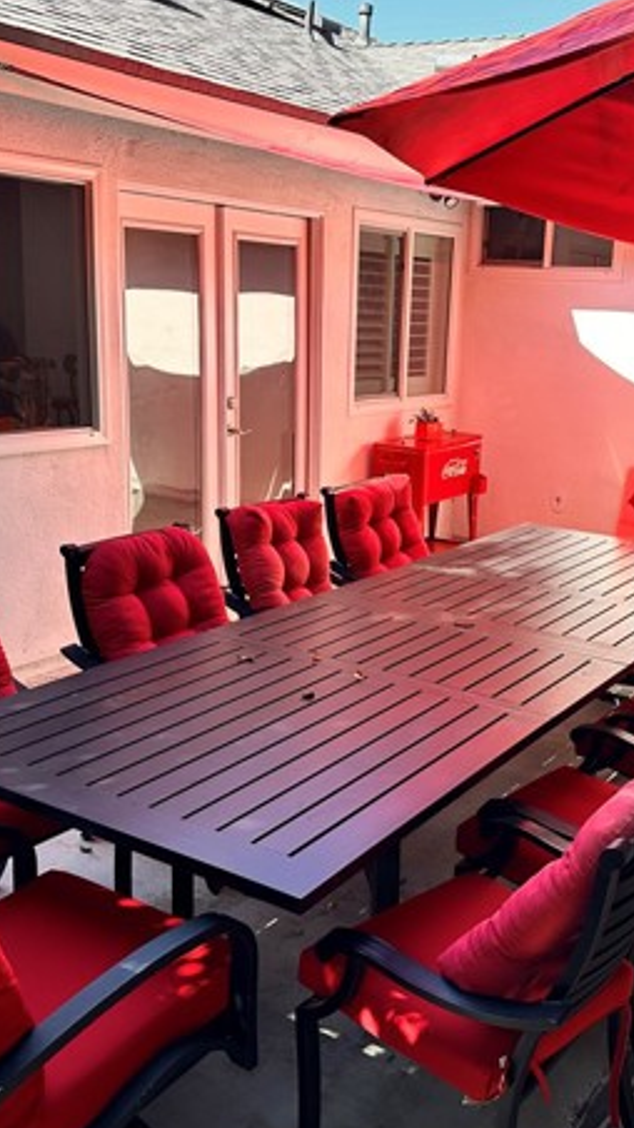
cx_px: 459
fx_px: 1107
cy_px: 557
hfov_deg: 31.5
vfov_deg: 54.0
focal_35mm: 37
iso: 80
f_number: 1.78
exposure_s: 1/729
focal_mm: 6.86
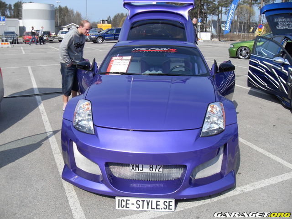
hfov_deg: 54.0
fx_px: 287
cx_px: 146
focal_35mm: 34
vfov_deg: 41.8
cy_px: 110
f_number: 7
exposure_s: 1/250
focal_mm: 6.3
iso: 80
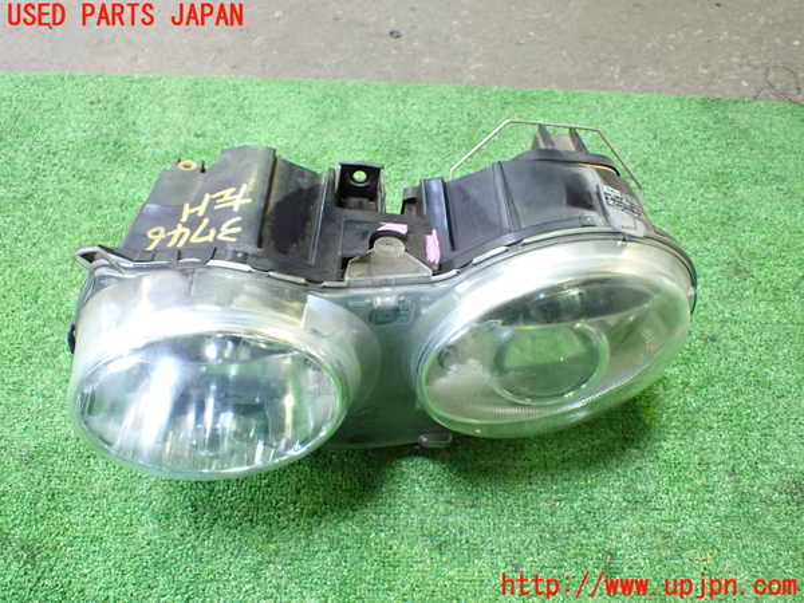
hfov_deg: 60.0
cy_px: 302
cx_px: 402
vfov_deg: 46.8
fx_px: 697
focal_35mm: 30
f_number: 2.3
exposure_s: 1/60
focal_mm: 5.4
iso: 800
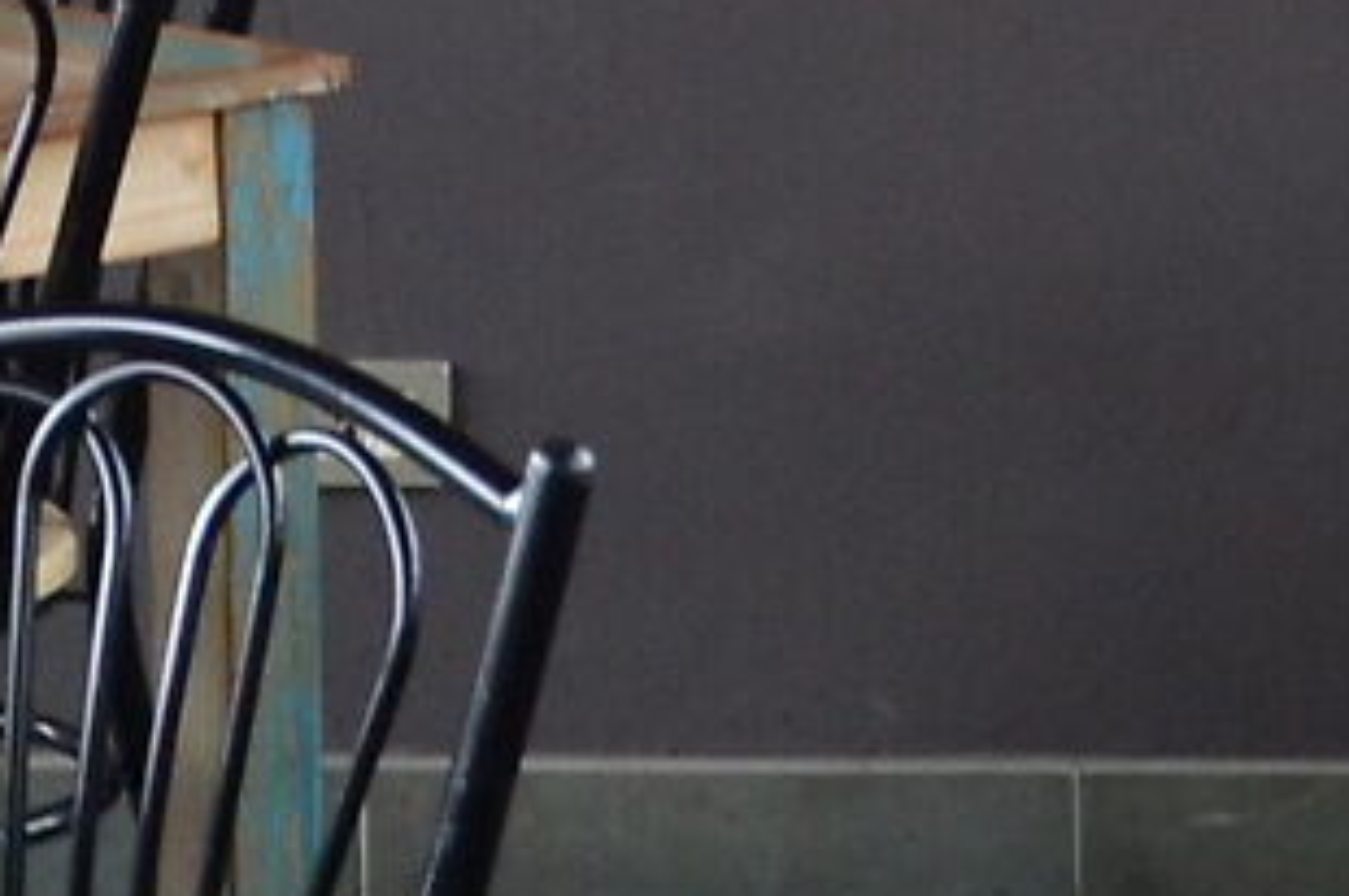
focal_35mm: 279
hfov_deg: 7.3
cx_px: -157
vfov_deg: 4.7
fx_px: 10444
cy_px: -1588
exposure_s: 1/80
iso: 400
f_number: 4.5
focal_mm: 24
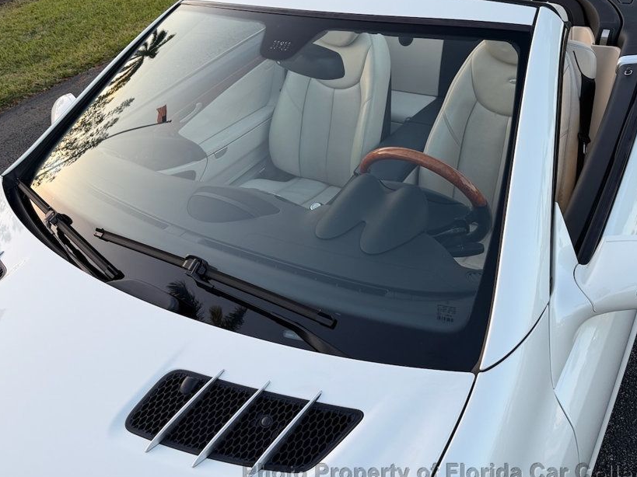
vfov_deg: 46.6
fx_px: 552
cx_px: 329
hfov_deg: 60.0
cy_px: 201
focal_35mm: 30
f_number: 1.78
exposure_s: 1/397
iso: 80
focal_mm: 6.76
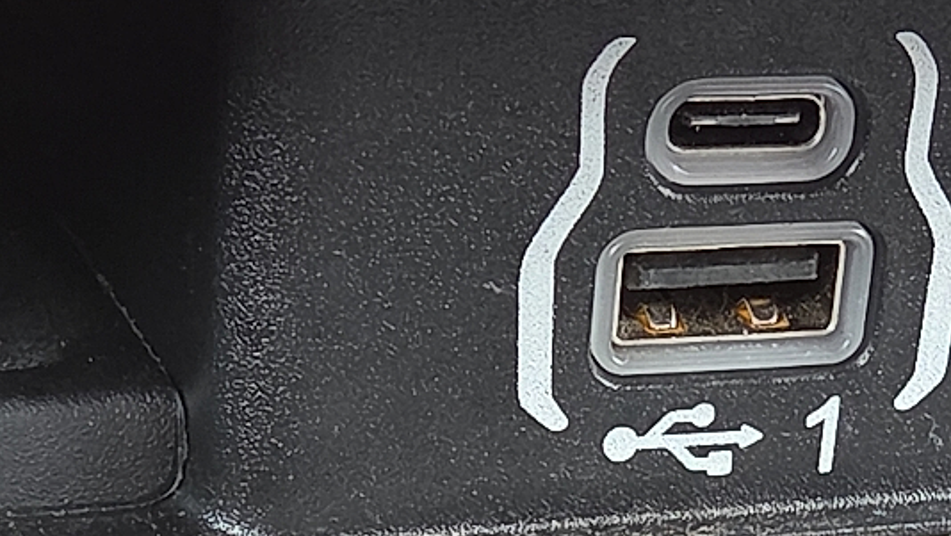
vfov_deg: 8.7
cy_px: 735
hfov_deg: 15.6
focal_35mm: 137
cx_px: 762
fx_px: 3456
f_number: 1.8
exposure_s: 1/59.2
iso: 307
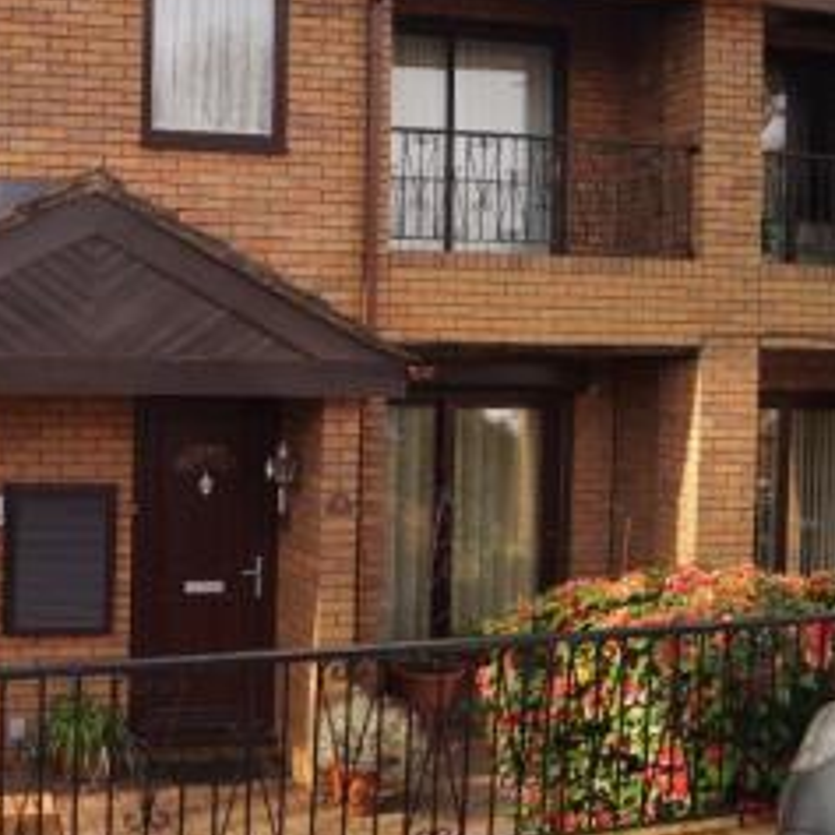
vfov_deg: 36.7
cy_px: 347
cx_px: 60
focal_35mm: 46
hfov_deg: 34.4
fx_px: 1255
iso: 100
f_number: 3.5
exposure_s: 1/320
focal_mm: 18
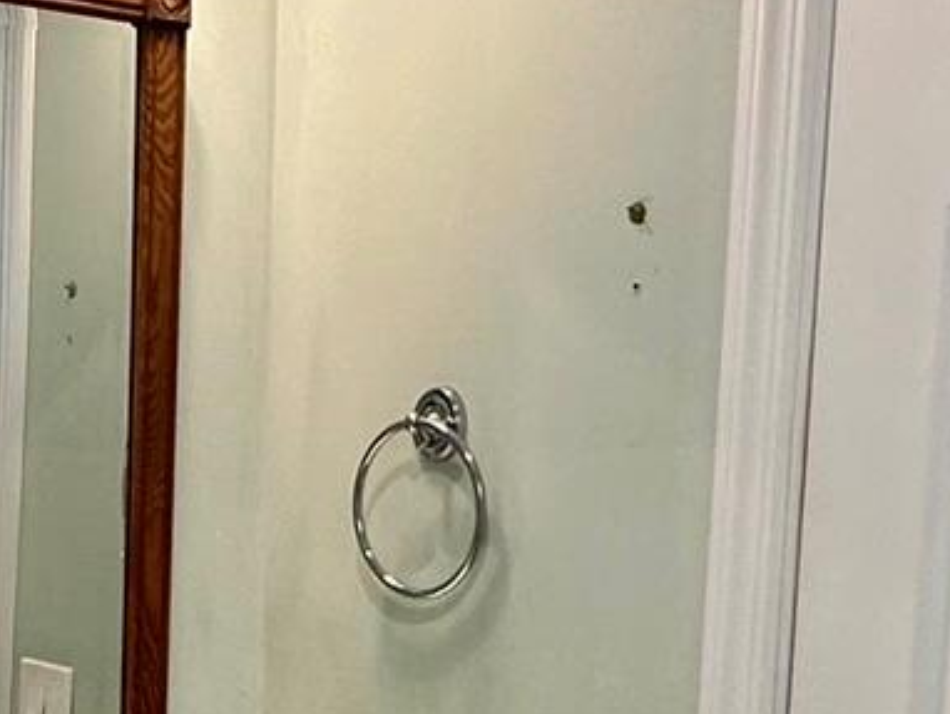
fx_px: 2060
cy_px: 925
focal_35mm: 75
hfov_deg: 25.1
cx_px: 77
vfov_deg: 18.3
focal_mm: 2.22
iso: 200
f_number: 2.2
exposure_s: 1/120
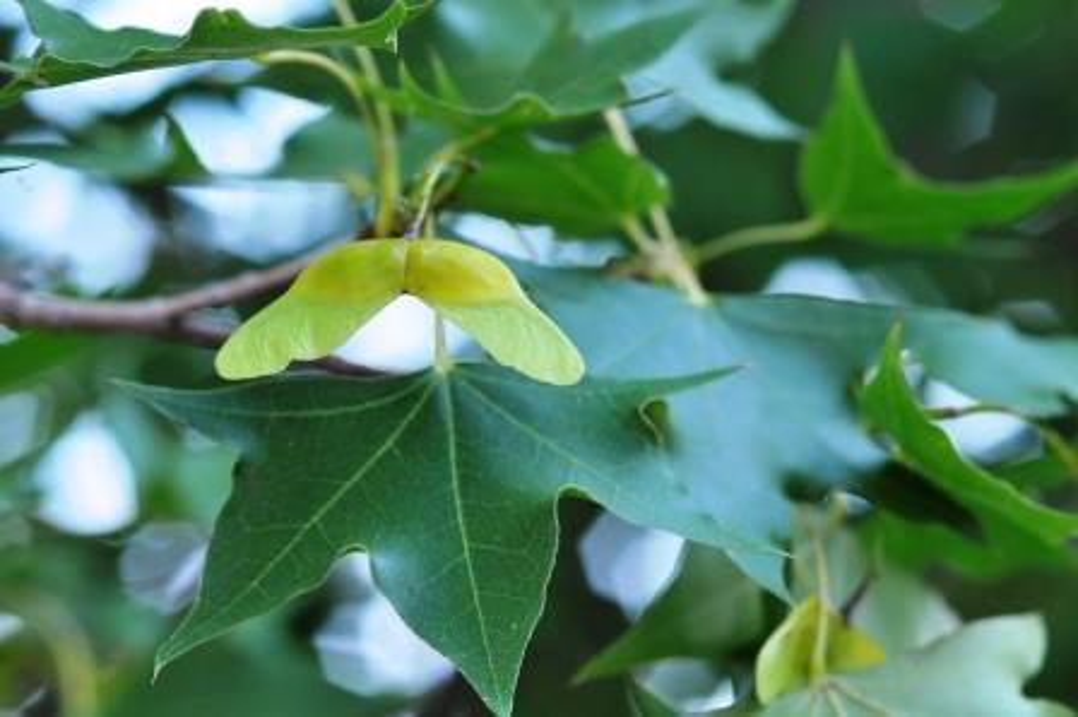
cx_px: 539
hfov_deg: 13.0
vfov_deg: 8.7
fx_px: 4713
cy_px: 358
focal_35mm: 158
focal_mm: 105
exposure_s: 1/320
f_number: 9
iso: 1000
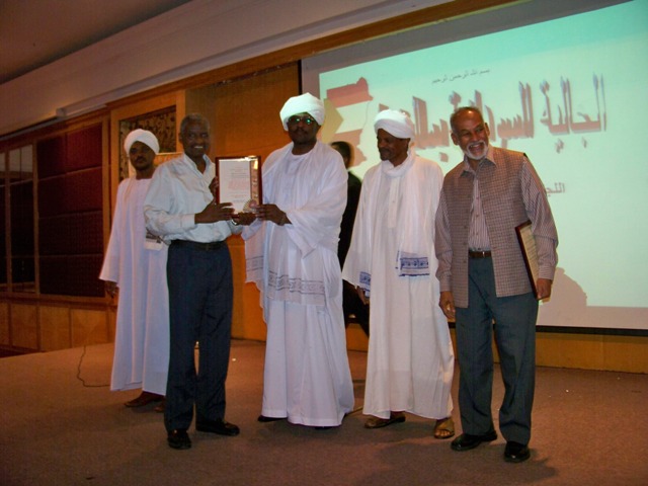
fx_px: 618
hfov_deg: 55.4
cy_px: 243
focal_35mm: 33
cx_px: 324
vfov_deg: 42.9
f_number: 2.8
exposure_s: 1/30
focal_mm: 5.85
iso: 200
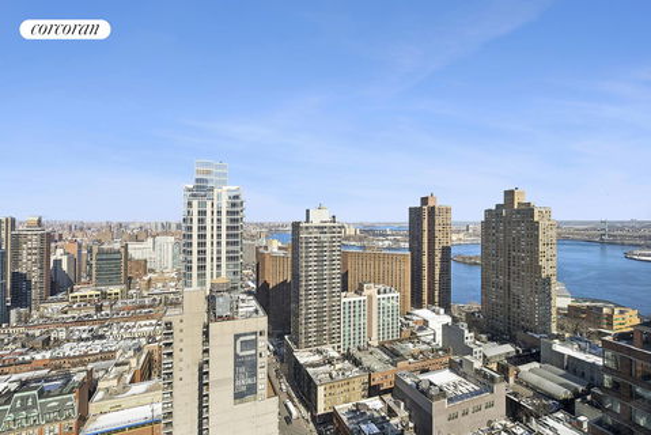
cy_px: 218
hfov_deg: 96.7
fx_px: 289
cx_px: 326
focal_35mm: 16
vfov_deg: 73.8
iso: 800
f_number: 13
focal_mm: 16
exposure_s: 1/640
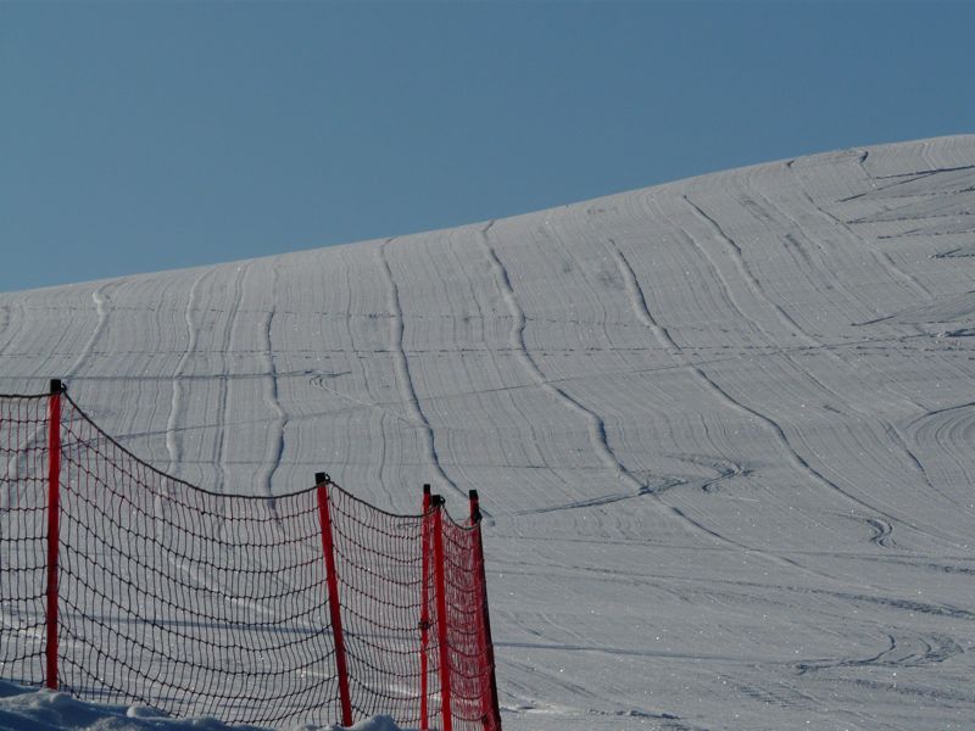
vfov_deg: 6.1
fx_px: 6873
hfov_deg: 8.1
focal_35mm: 244
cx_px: 488
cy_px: 366
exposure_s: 1/1000
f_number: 8
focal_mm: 40
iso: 100
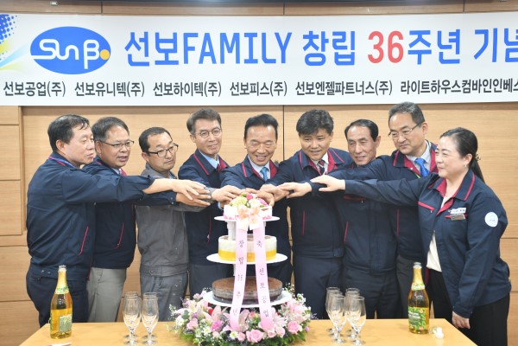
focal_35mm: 42
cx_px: 259
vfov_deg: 31.9
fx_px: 604
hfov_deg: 46.4
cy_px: 173
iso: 800
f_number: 4.5
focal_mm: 42
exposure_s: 1/80
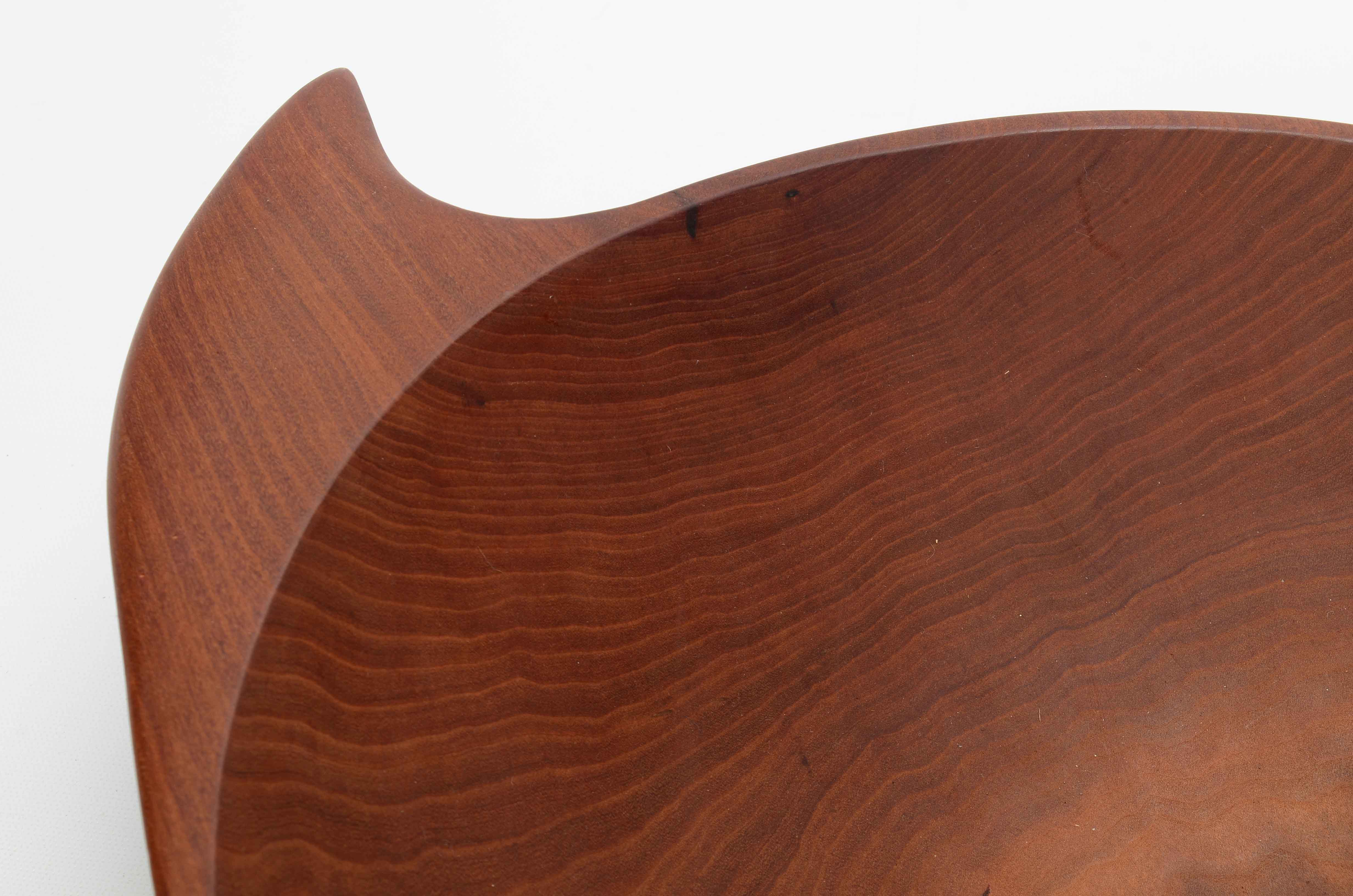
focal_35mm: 82
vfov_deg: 16.5
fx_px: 3094
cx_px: 676
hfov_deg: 24.7
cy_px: 448
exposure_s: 1/160
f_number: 14
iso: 100
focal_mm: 55
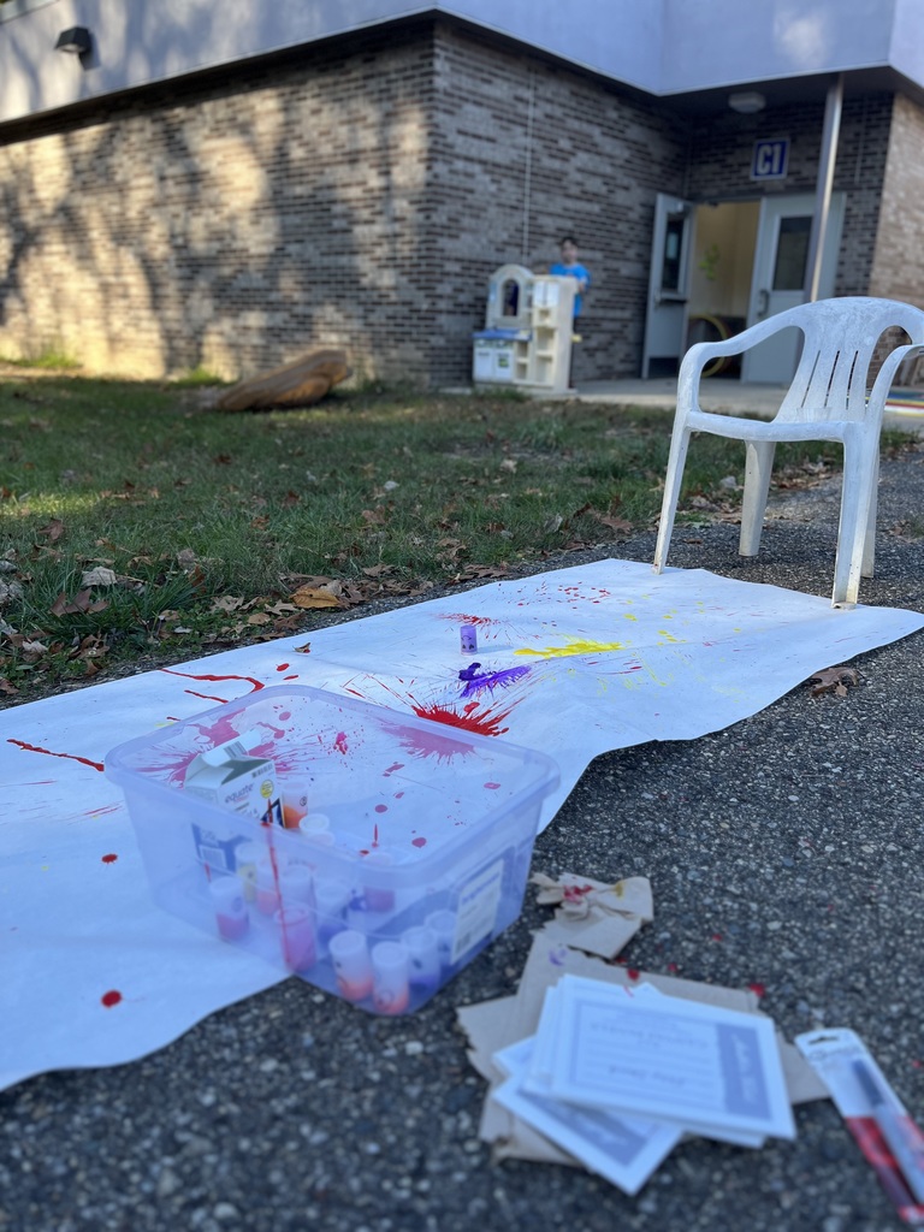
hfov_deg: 53.1
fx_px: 925
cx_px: 462
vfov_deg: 67.3
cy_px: 616
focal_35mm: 26
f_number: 1.6
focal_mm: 5.1
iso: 50
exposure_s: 1/520
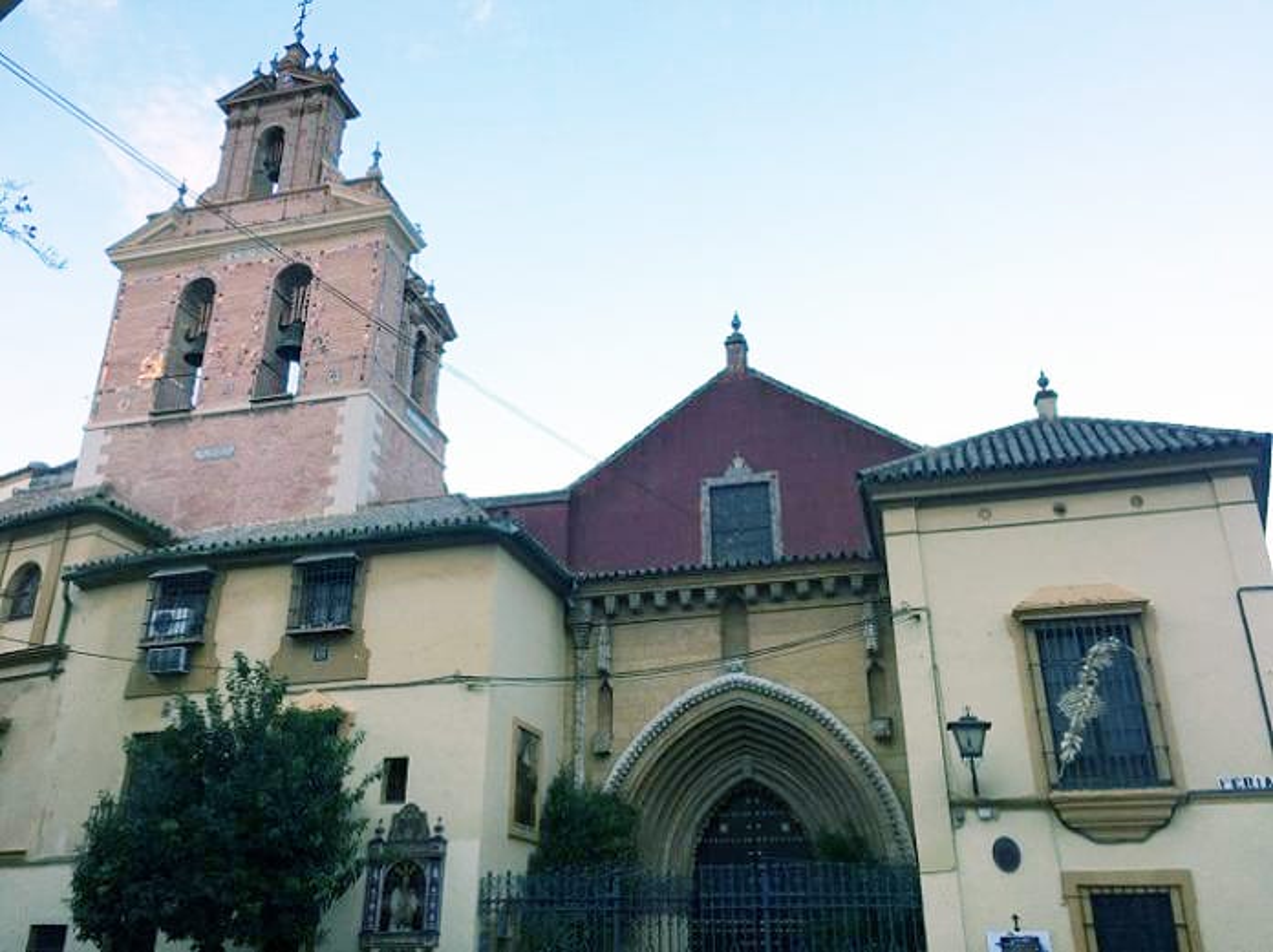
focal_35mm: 29
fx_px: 1066
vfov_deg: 48.2
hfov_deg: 61.7
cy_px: 476
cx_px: 636
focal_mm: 4.15
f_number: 2.2
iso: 32
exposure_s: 1/122
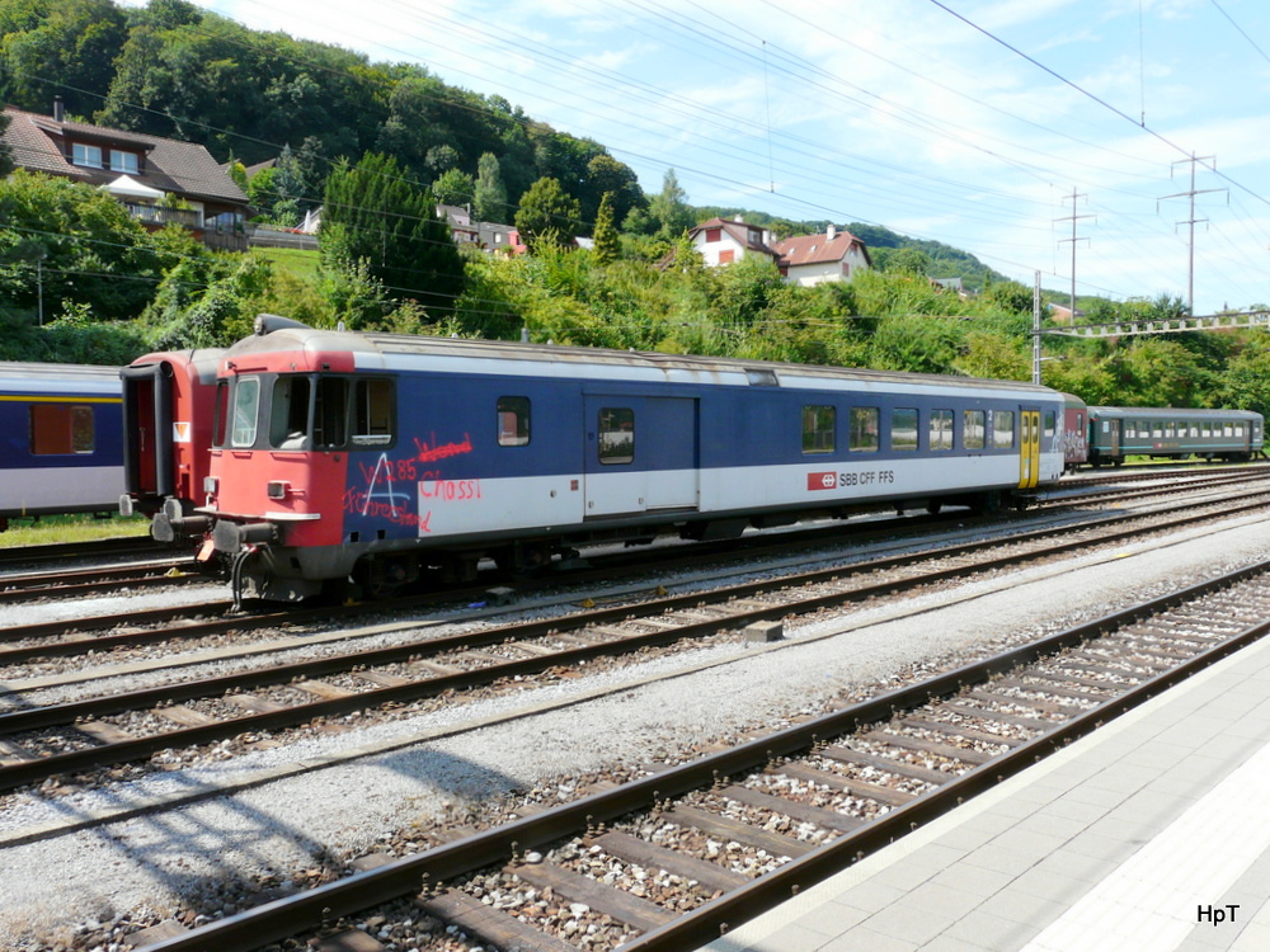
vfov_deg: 49.7
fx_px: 1027
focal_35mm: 28
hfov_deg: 63.4
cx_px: 635
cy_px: 476
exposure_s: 1/250
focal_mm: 4.6
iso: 100
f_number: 5.6
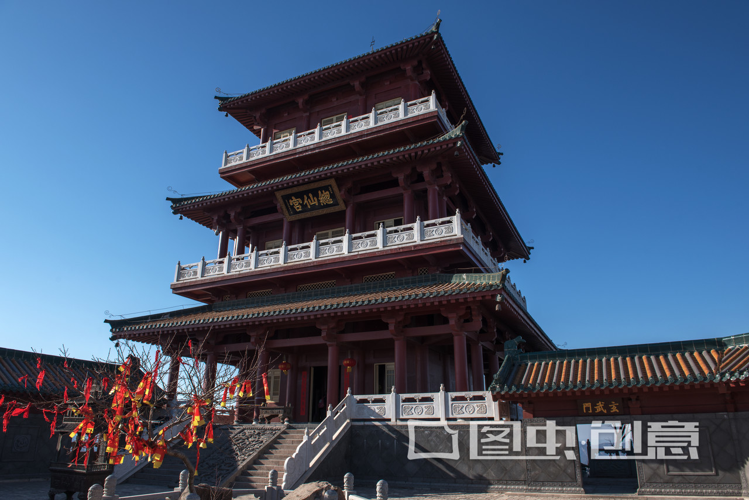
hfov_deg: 73.7
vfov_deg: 53.2
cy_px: 250
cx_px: 374
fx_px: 500
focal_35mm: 24
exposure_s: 1/500
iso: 160
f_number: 9
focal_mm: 24
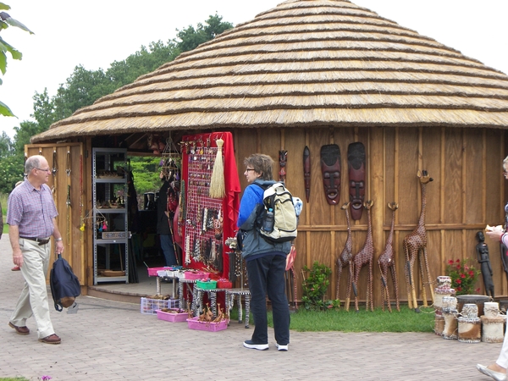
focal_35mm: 58
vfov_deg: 25.2
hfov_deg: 33.2
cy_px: 190
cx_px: 254
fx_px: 851
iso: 100
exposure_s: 1/320
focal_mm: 12.1
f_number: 3.6
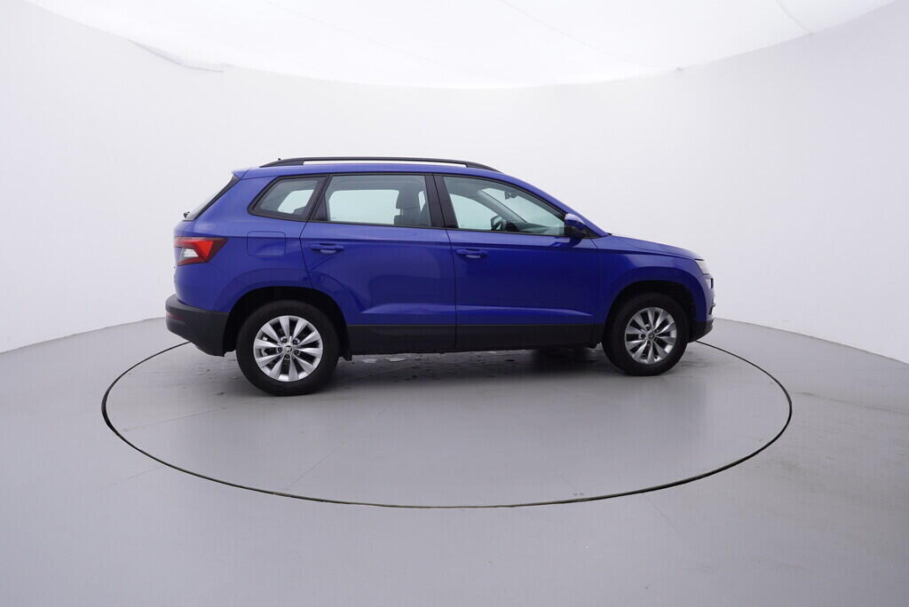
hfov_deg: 77.3
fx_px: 568
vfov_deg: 56.2
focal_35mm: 22
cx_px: 454
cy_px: 304
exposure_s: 1/80
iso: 200
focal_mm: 15
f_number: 5
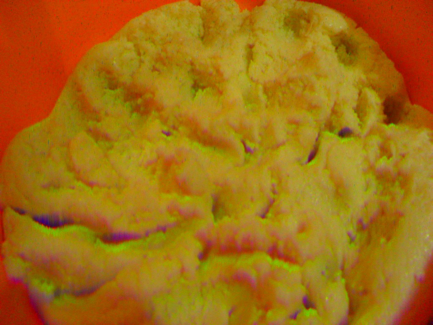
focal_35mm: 35
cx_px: 216
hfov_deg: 52.6
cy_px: 162
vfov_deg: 40.7
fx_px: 438
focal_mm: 6.3
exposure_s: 1/15
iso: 240
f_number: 3.2
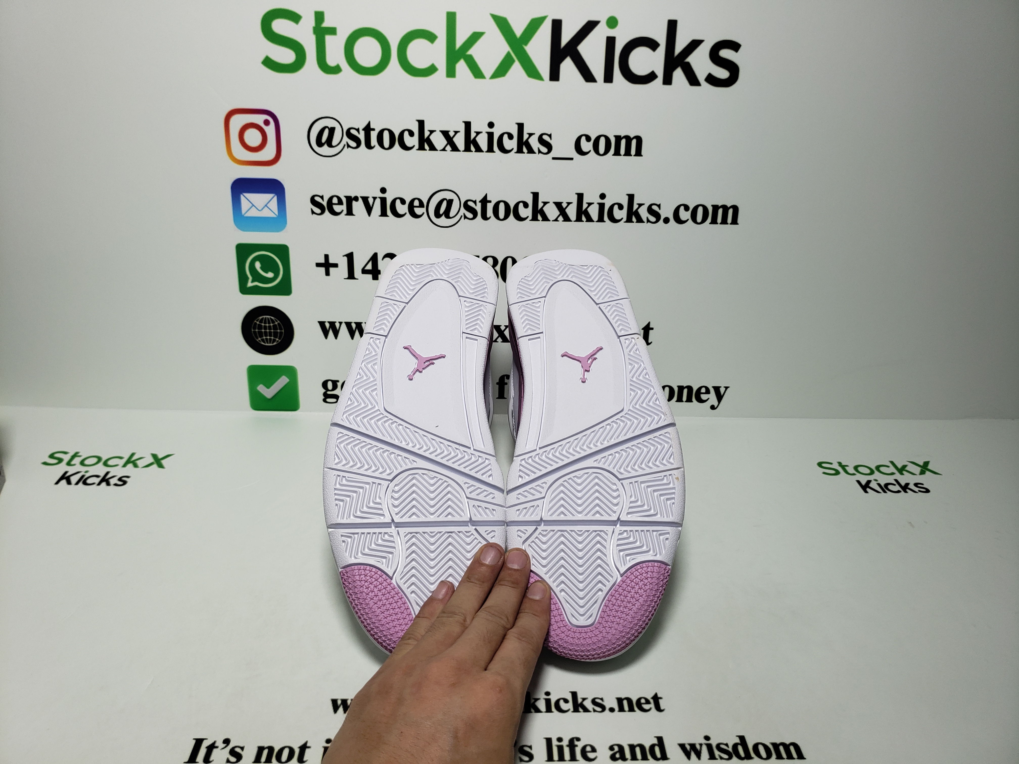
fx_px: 765
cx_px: 510
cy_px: 382
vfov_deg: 53.1
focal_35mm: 26
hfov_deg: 67.3
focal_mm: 4.3
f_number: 1.5
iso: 50
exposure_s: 1/618
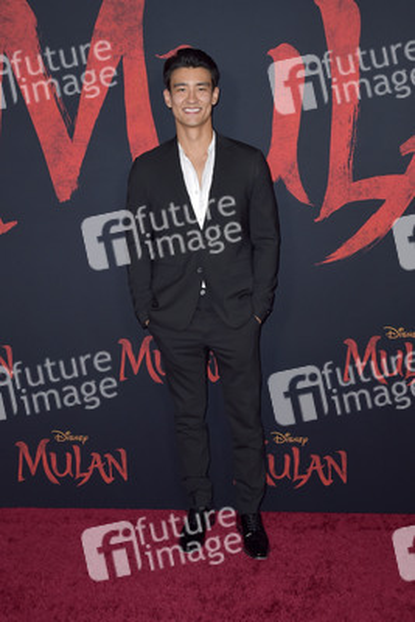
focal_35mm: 34
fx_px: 587
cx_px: 208
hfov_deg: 38.9
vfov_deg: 55.8
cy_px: 311
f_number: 7.1
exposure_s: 1/200
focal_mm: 34
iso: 400
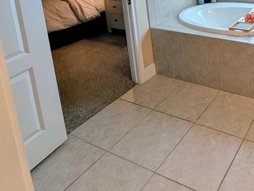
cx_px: 251
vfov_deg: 39.6
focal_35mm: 28
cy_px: -24
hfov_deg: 51.5
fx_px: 206
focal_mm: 2.02
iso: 60
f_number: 1.7
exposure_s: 1/346
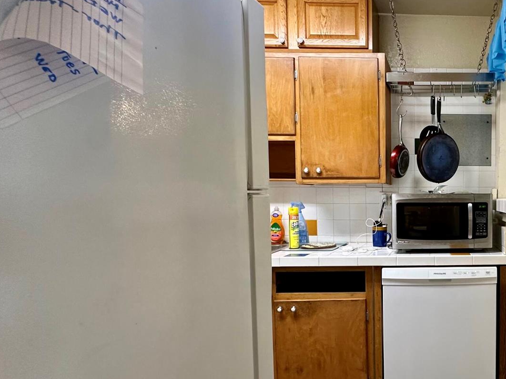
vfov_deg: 51.1
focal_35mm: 27
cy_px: 223
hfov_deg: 55.9
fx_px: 395
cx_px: 461
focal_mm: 2.22
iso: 200
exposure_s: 1/60
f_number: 2.2
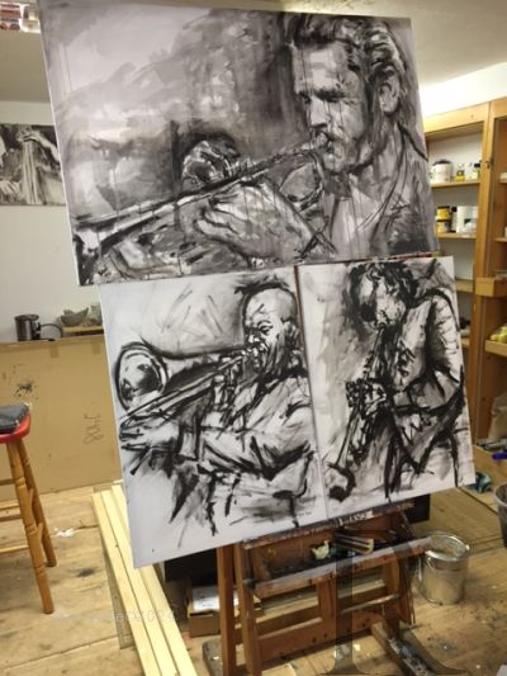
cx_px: 254
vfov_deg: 61.6
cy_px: 338
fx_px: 566
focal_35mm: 29
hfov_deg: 48.2
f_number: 2.2
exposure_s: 1/33
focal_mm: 4.15
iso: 125
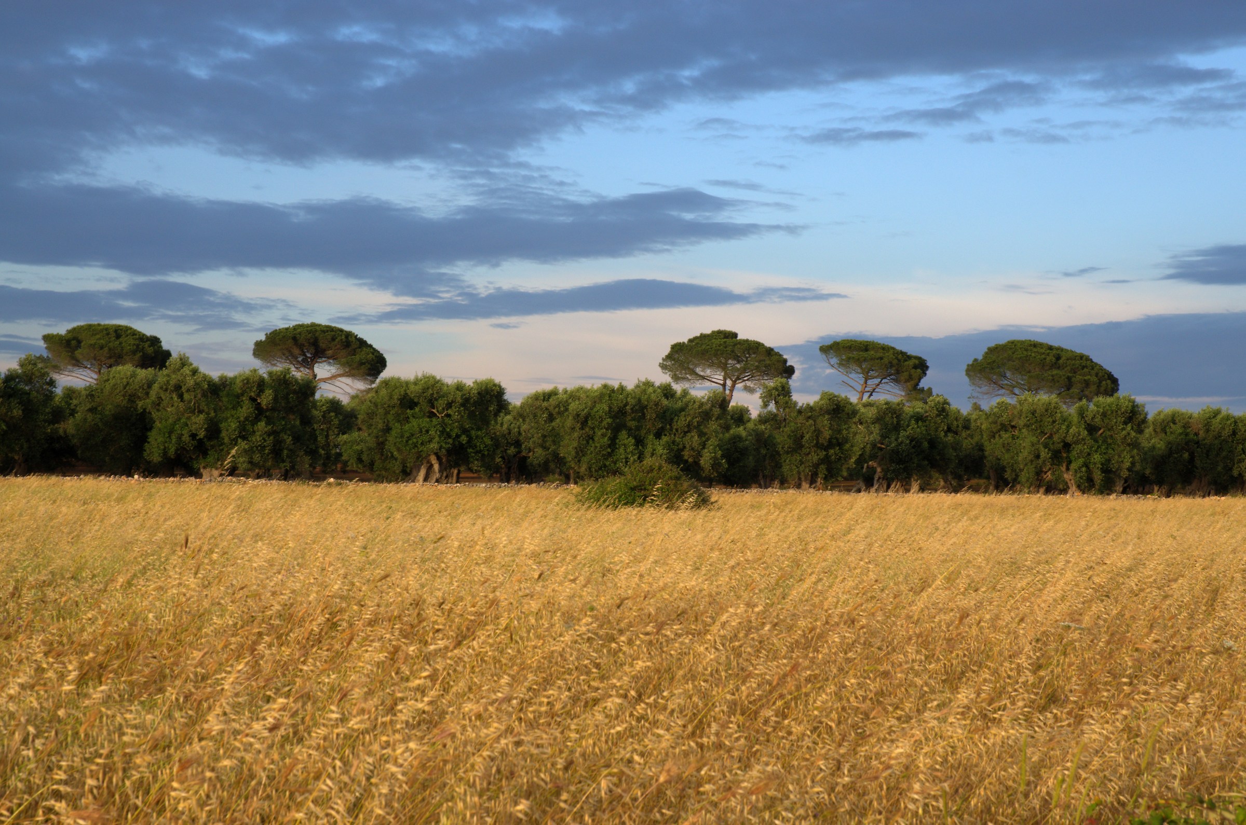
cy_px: 412
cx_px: 623
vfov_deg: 18.1
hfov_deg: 27.0
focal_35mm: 75
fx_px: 2591
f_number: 13
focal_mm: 50
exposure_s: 1/60
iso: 125
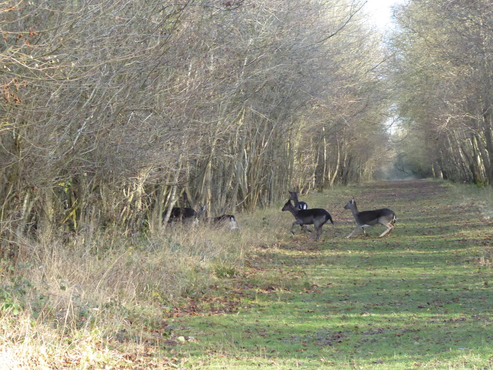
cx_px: 246
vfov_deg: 10.7
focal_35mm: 138
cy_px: 185
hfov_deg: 14.3
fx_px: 1965
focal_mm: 22.3
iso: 1250
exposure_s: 1/250
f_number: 5.2
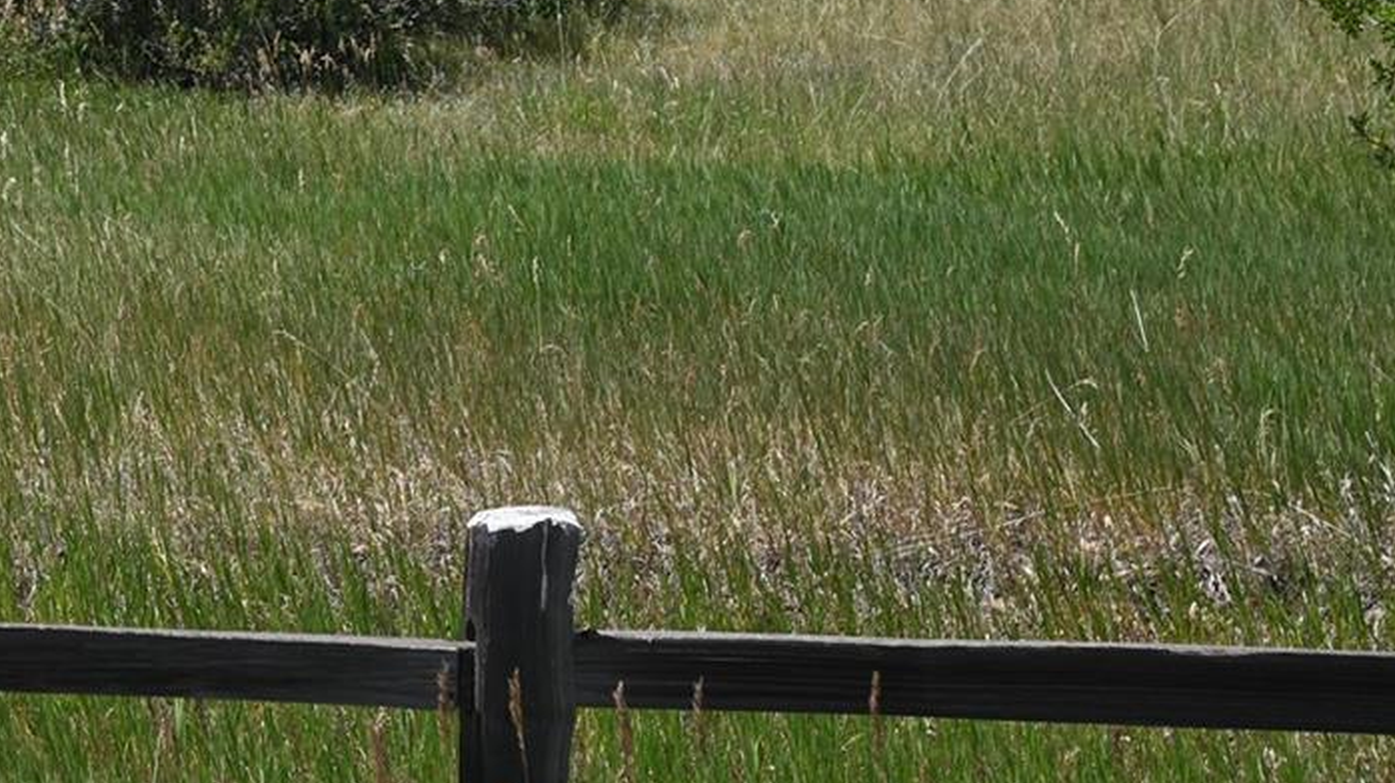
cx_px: -104
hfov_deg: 15.9
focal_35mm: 132
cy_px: -89
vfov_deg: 9.1
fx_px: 4881
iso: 100
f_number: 7.1
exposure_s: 1/400
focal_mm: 55
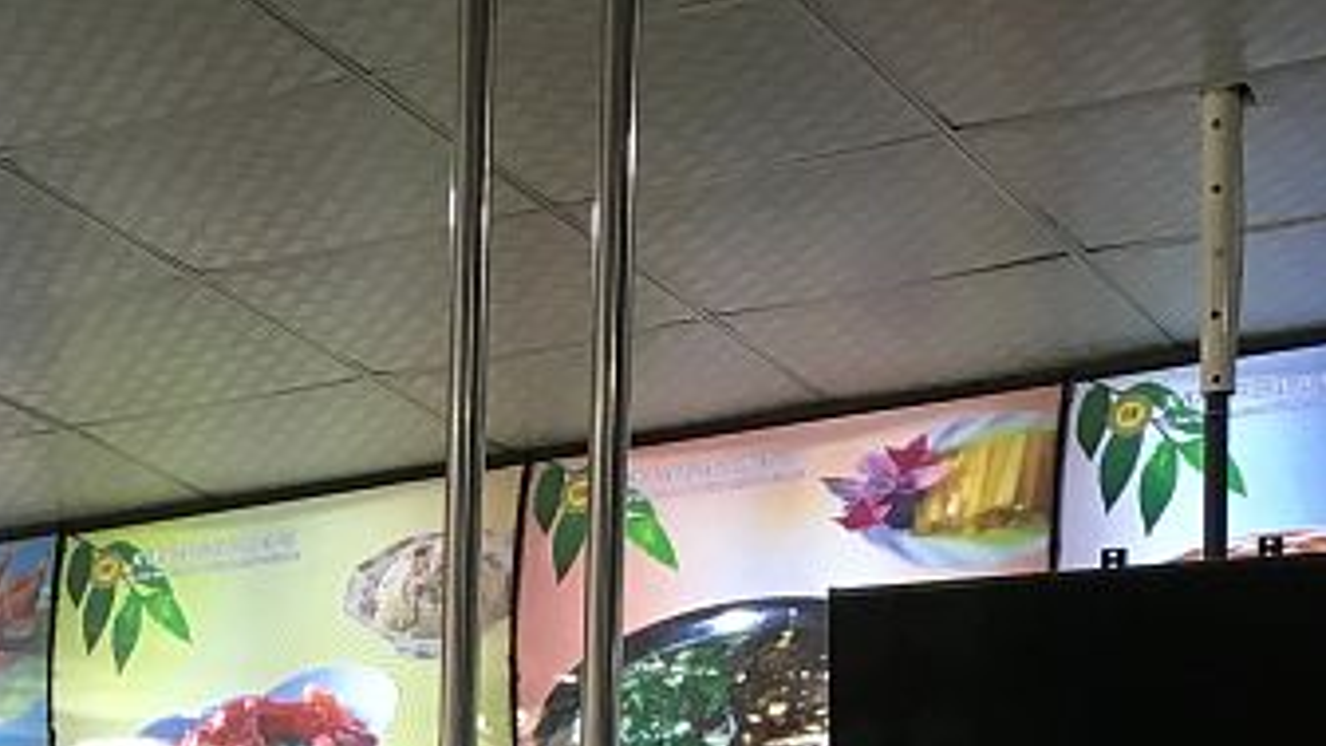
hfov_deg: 18.6
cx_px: 79
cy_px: 1737
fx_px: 3973
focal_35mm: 113
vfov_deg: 9.6
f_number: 2.2
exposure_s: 1/33
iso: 40
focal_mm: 4.15
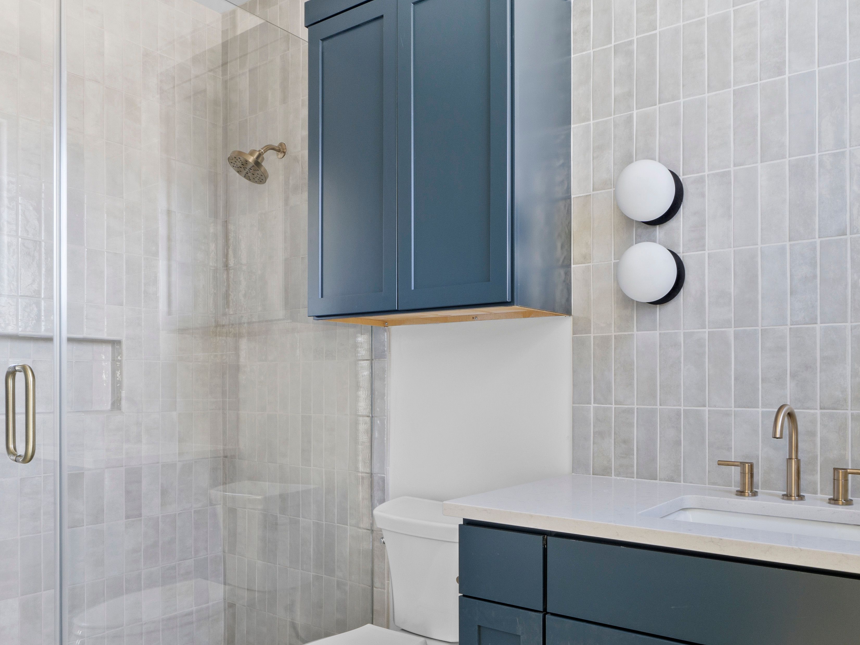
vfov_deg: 50.9
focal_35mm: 27
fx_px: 671
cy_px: 401
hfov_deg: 64.3
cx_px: 543
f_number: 11
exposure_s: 6
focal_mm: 10
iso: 250
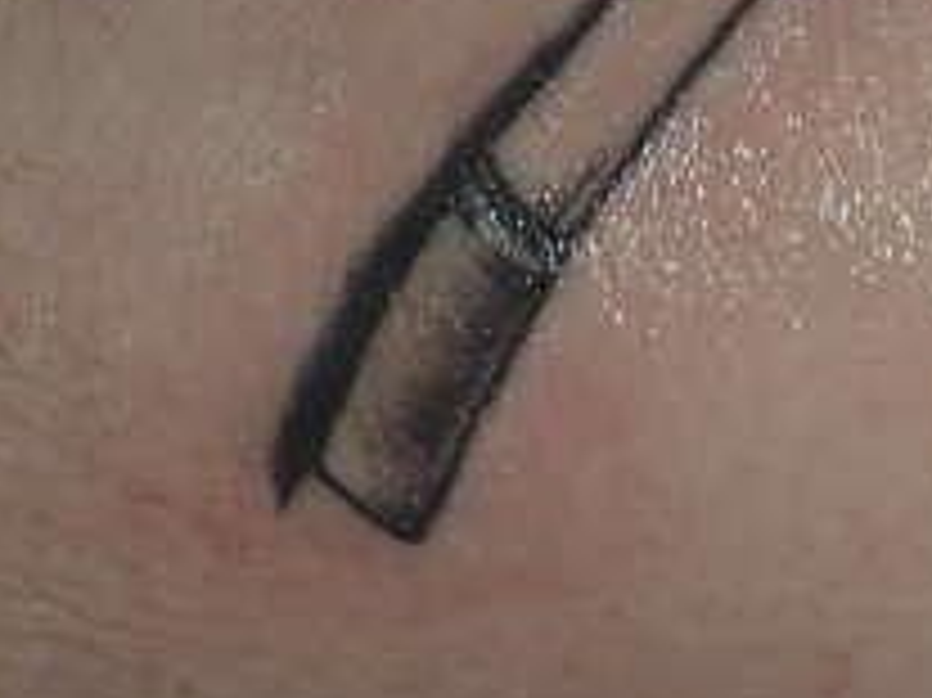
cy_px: 81
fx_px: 8207
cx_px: 1337
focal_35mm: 305
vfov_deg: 4.9
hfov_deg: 6.4
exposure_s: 1/30
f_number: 5
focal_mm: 17.4
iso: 100
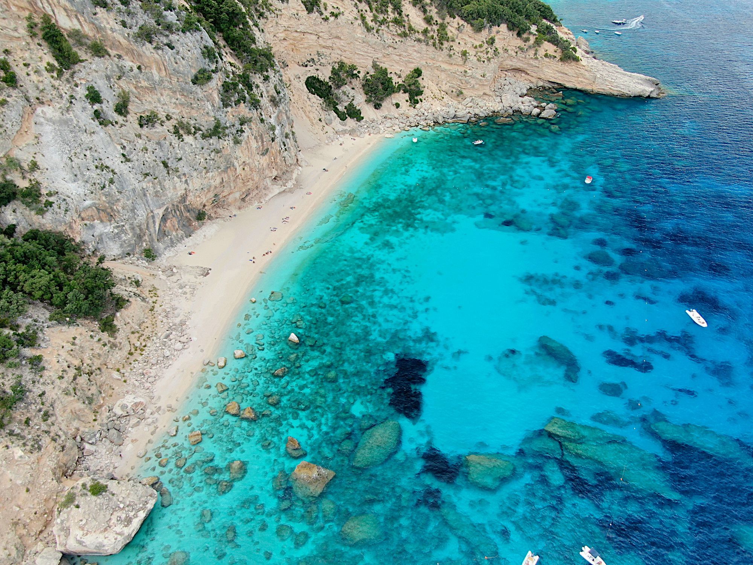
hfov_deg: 71.6
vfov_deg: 56.8
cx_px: 376
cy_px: 282
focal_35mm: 24
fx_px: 522
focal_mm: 4.39
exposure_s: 1/120
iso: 100
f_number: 2.8
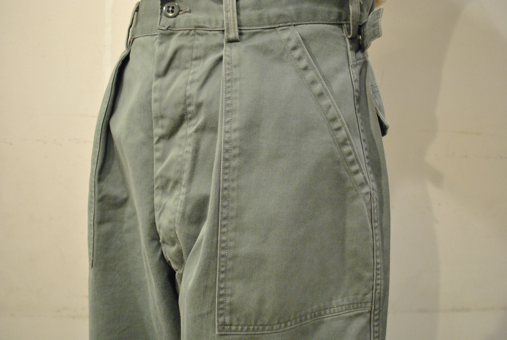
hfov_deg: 57.2
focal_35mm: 33
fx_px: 465
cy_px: 170
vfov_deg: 40.1
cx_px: 254
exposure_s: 1/50
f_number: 3.8
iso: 1600
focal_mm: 22
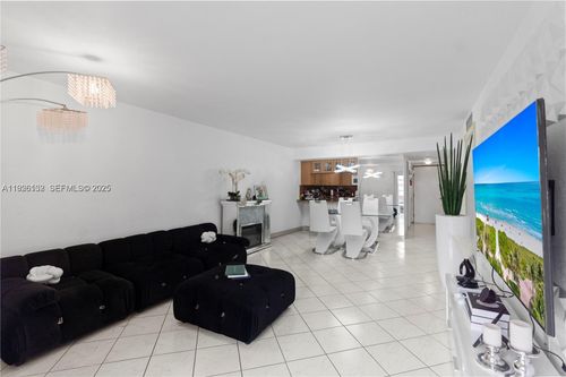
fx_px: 251
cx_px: 283
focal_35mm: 16
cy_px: 188
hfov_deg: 96.8
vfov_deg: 73.7
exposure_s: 1/20
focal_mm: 16
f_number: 4.5
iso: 500
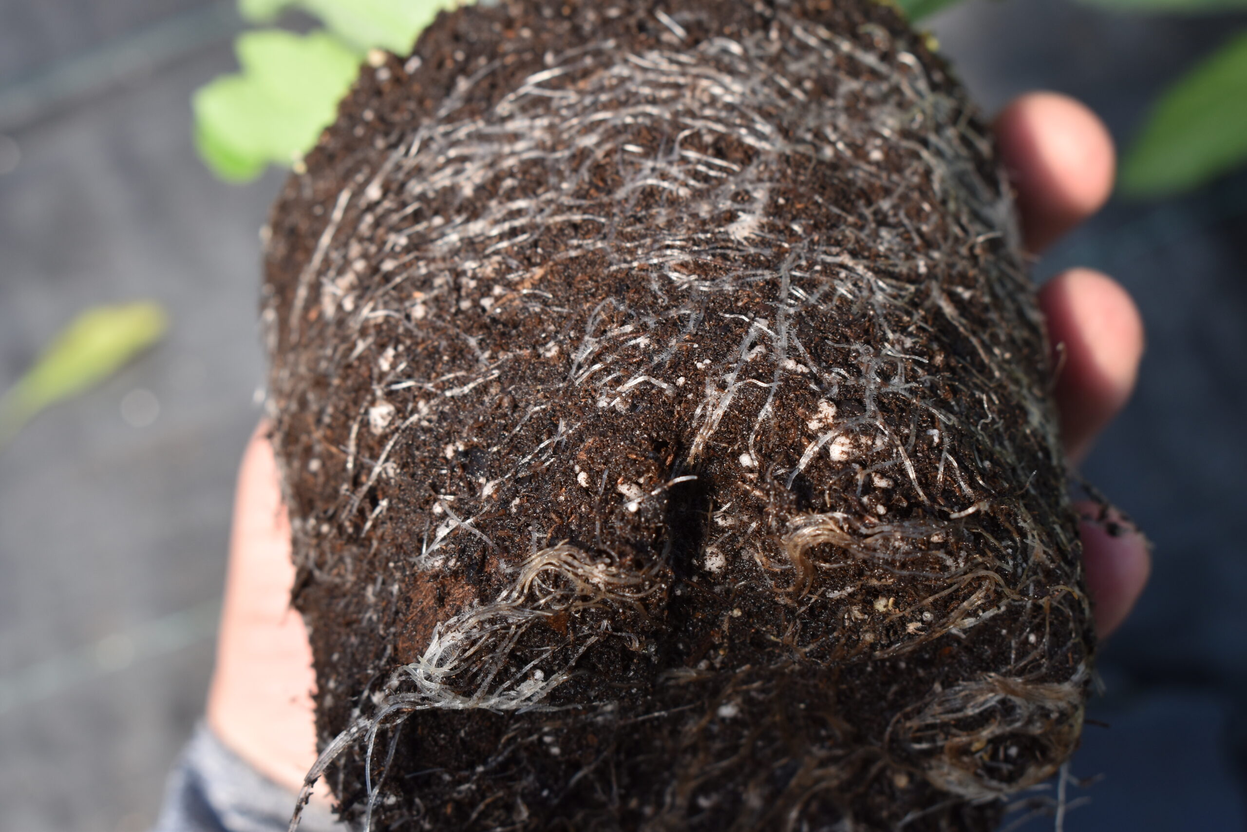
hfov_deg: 37.8
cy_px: 416
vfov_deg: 25.8
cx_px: 624
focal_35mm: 52
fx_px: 1819
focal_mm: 35
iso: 180
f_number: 8
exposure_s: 1/250
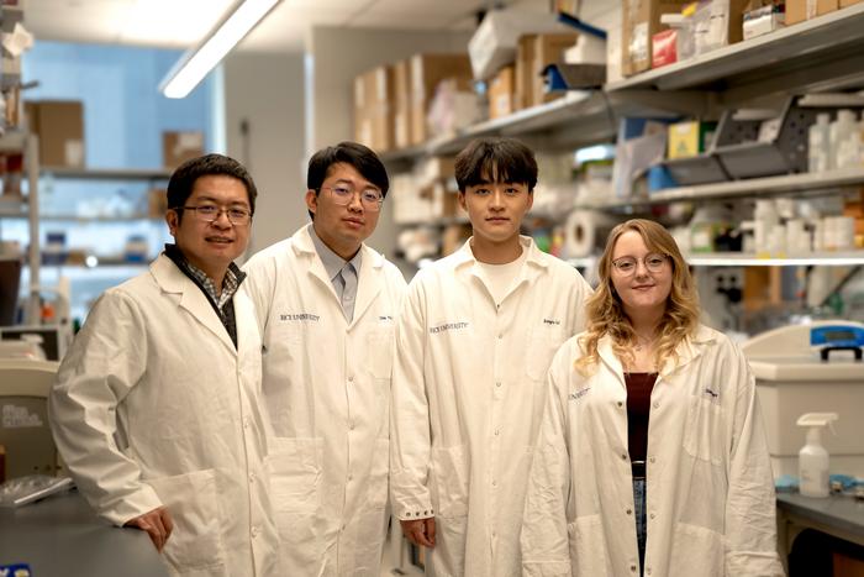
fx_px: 1560
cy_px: 288
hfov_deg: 31.0
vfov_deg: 20.9
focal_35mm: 65
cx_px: 432
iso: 200
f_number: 2.8
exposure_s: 1/80
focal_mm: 65
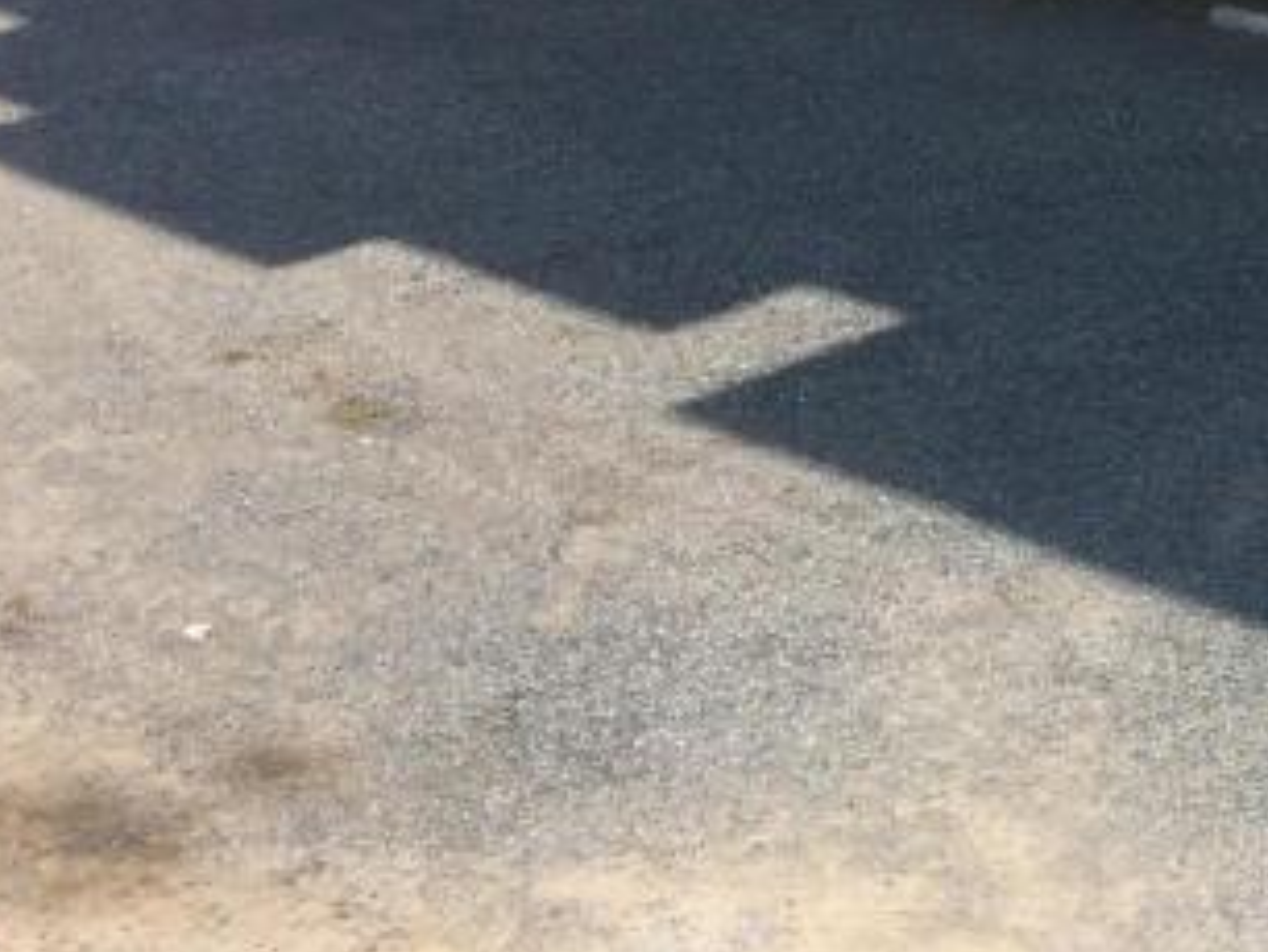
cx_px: 1869
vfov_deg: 15.0
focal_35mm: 97
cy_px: 37
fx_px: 3556
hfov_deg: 18.1
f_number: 2.2
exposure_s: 1/1466
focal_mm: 4.15
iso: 32
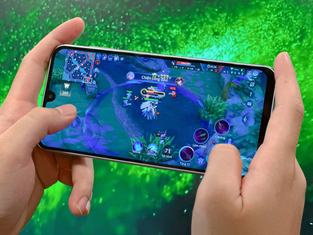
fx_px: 696
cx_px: 156
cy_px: 118
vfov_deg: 19.1
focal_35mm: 77
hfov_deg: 25.3
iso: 400
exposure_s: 1/31
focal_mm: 9
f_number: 2.8
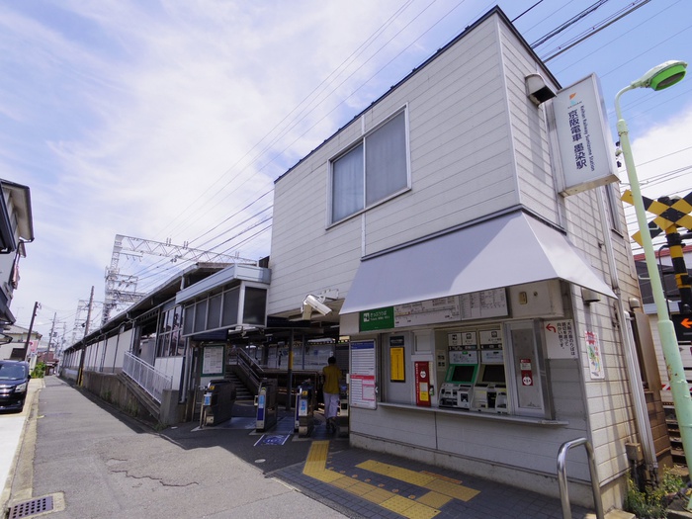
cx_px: 346
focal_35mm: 17
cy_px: 260
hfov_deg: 91.0
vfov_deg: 74.7
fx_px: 340
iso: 200
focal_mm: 3.8
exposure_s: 1/800
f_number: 4.5
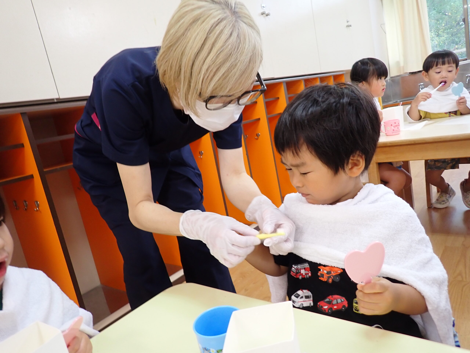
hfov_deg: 69.4
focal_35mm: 25
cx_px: 235
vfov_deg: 54.9
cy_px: 176
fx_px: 339
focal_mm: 4.5
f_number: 2
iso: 200
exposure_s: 1/40
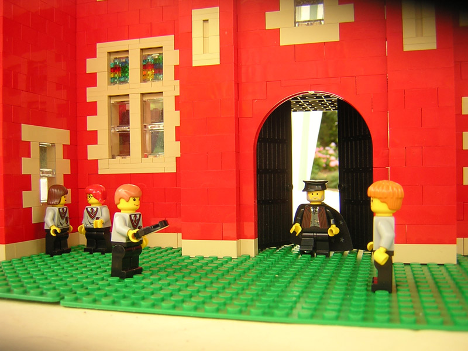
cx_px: 234
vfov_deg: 39.7
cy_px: 176
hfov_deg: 51.4
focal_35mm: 36
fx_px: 487
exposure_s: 1/160
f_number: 2.6
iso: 100
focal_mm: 4.7
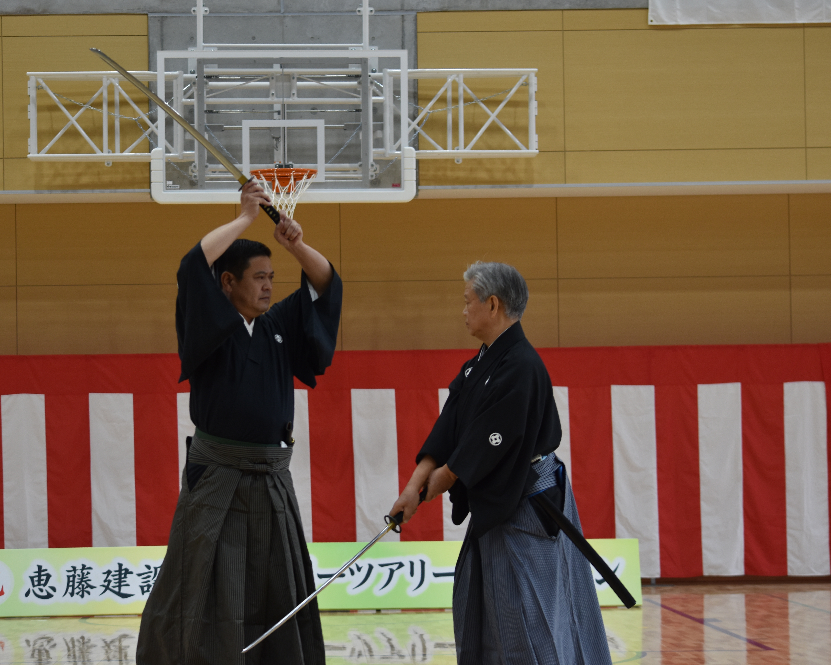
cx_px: 397
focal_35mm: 119
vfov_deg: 13.0
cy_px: 333
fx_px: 2927
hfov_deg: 16.2
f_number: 4.5
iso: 400
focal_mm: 70
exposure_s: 1/80
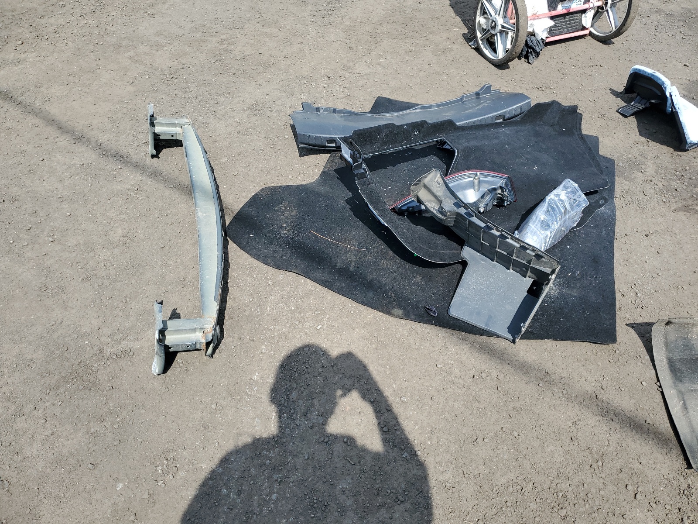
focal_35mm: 26
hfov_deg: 67.3
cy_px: 262
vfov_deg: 53.1
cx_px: 349
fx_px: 524
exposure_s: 1/1667
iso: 50
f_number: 1.5
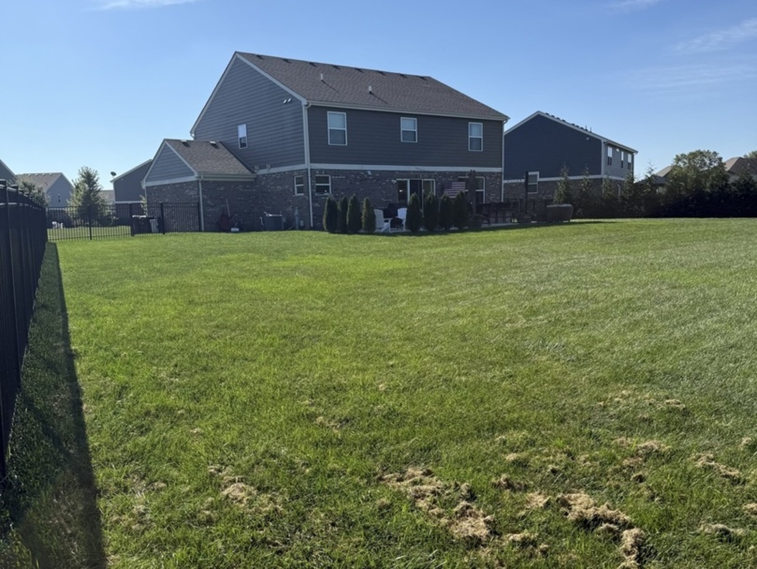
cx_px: 378
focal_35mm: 24
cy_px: 284
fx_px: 525
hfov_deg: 71.6
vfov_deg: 56.8
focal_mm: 6.76
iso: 80
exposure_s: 1/5714
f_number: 1.78
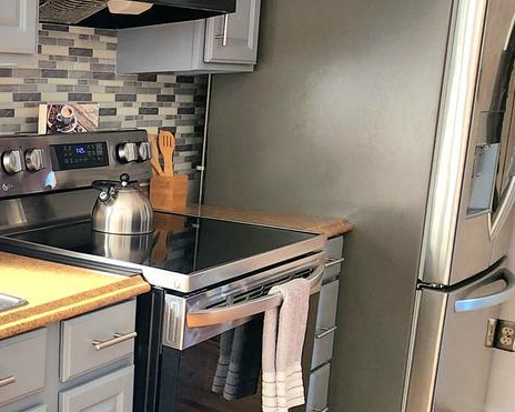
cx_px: -94
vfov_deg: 35.6
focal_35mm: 42
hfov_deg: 35.2
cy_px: 225
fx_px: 640
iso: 80
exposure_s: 1/60.2
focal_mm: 2.2
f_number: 2.2
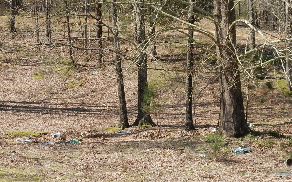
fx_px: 716
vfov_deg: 14.2
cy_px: -14
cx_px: 218
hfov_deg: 22.8
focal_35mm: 90
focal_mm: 6.4
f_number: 4
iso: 125
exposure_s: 1/500
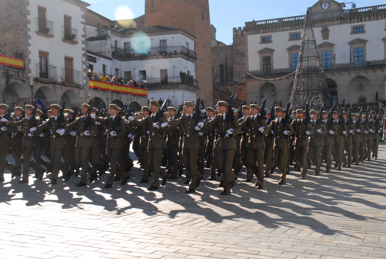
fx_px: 564
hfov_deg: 37.8
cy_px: 130
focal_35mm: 52
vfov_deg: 25.9
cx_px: 193
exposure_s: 1/500
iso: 400
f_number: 11
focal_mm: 35
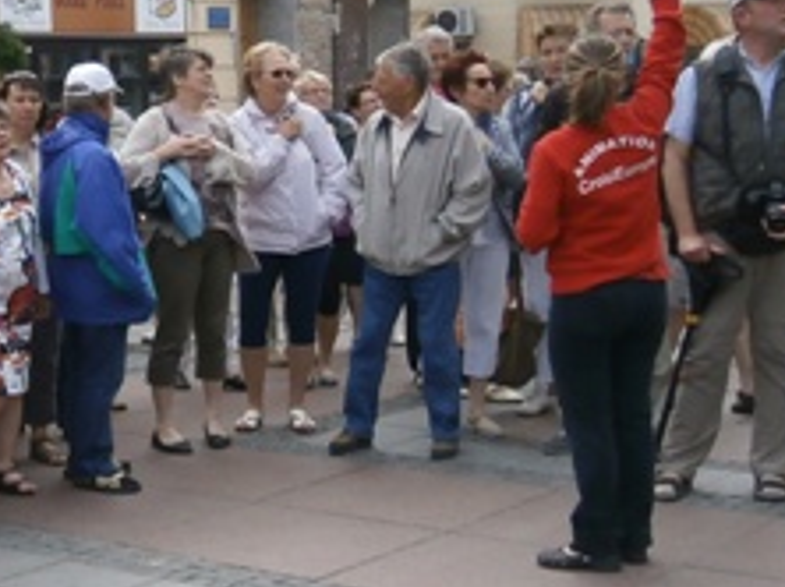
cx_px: -11
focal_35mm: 75
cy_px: 339
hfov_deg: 24.7
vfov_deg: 19.6
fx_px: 1699
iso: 80
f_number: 2.8
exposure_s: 1/640
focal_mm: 4.7
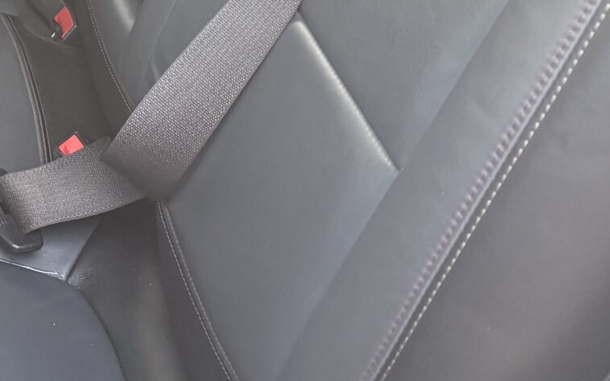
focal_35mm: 93
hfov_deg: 20.6
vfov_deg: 13.1
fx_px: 1546
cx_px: -154
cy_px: -238
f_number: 1.6
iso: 125
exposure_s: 1/114
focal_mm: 5.96
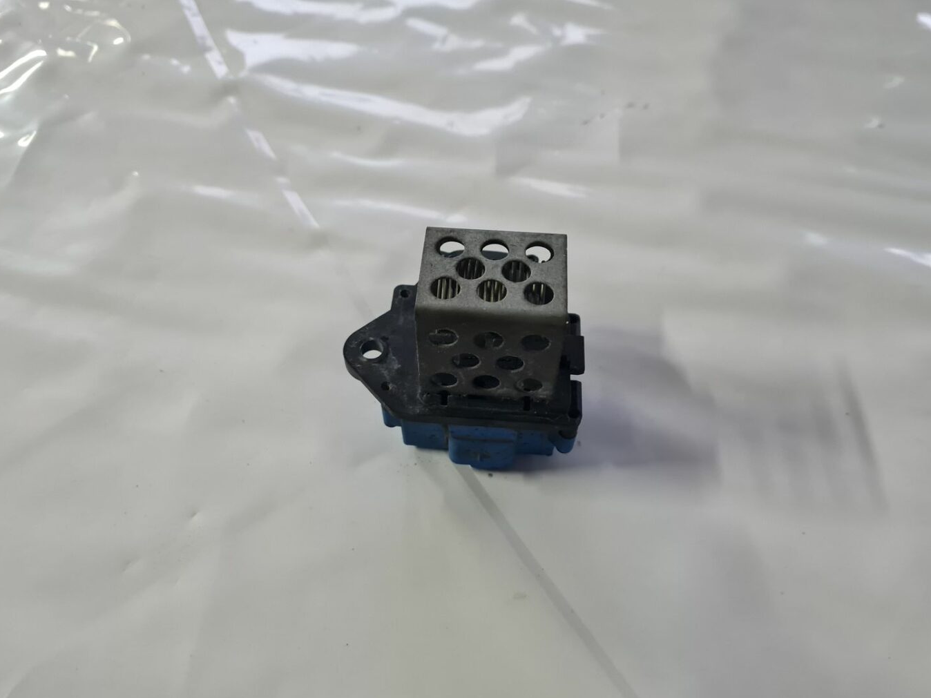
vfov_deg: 51.4
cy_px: 351
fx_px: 726
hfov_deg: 65.3
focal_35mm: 27
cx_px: 466
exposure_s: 1/50
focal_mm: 5.4
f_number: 1.8
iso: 500
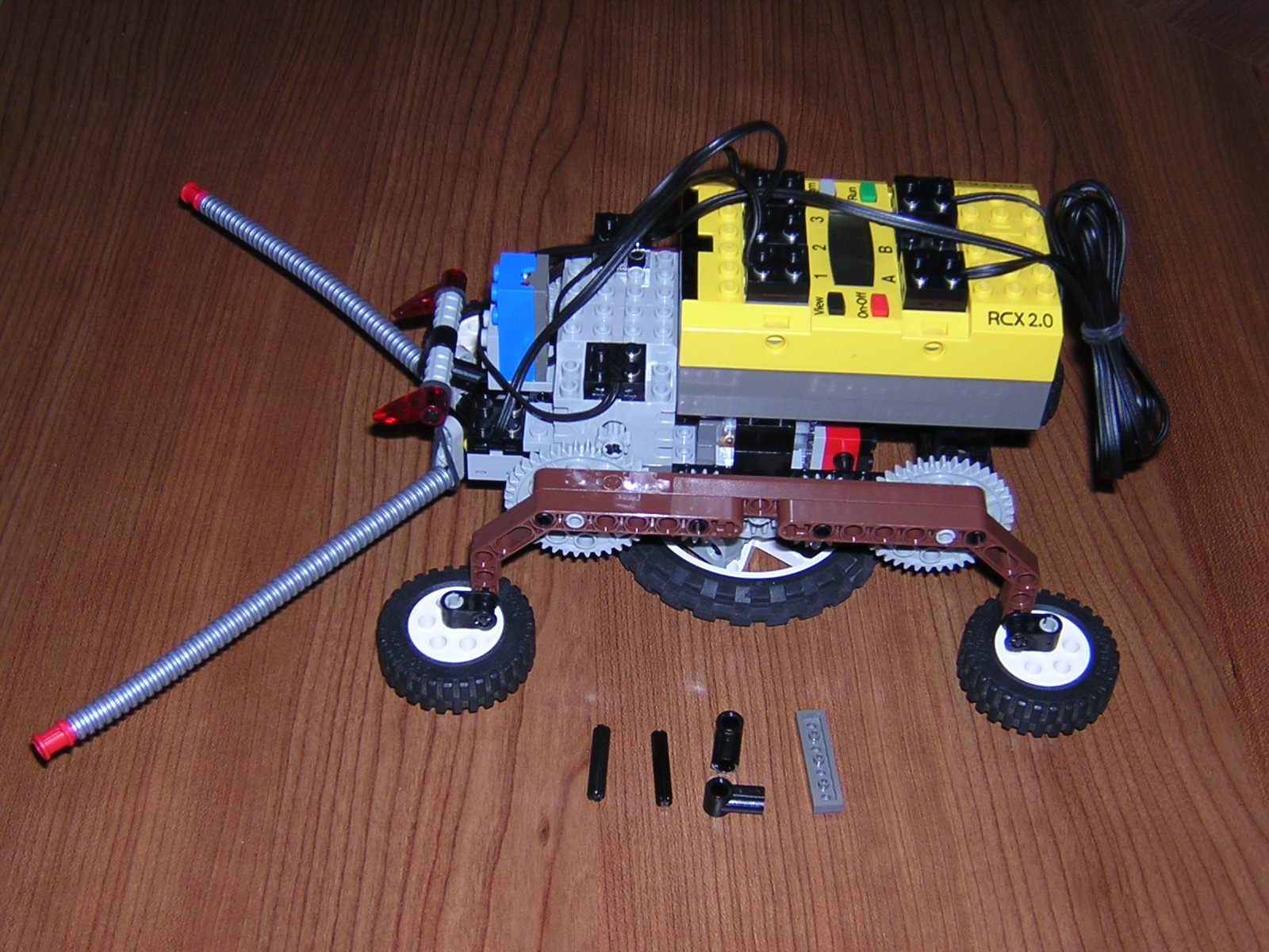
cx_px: 634
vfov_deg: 28.6
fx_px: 1870
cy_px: 476
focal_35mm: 51
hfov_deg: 37.5
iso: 100
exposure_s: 1/60.1
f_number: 3.1
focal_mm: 6.6
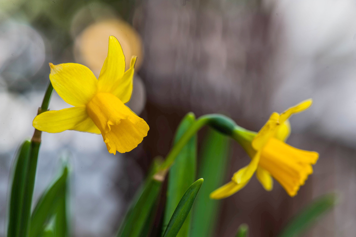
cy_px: 118
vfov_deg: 13.0
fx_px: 1038
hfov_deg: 19.5
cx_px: 178
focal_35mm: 105
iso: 100
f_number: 11
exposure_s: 1/10
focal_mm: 105
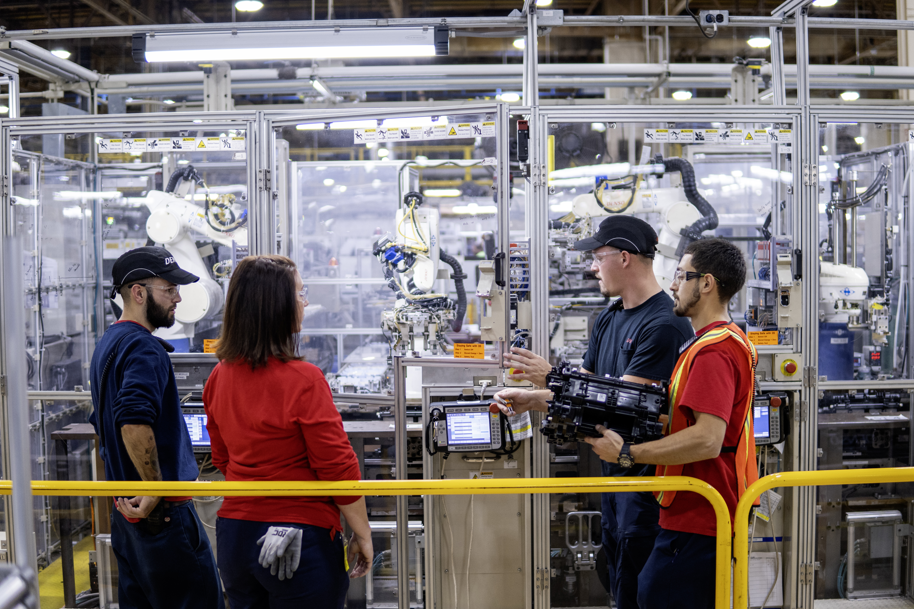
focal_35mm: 48
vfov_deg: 28.1
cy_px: 324
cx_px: 476
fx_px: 1219
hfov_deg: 41.1
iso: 800
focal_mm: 30
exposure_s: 1/320
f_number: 1.4
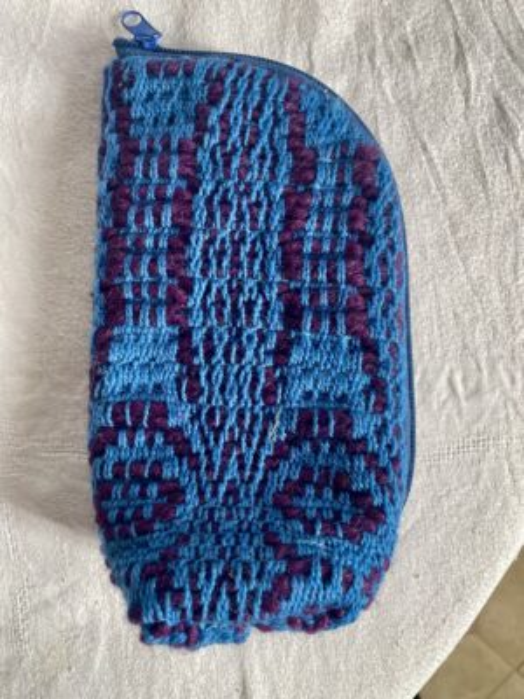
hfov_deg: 53.1
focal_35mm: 26
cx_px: 262
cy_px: 350
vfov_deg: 67.3
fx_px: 525
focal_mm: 4.2
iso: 125
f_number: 1.6
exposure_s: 1/118
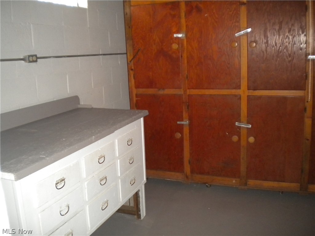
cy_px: 118
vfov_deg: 40.7
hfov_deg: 52.6
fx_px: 318
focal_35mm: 35
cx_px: 158
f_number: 3.1
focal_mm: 6.3
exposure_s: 1/30
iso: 400
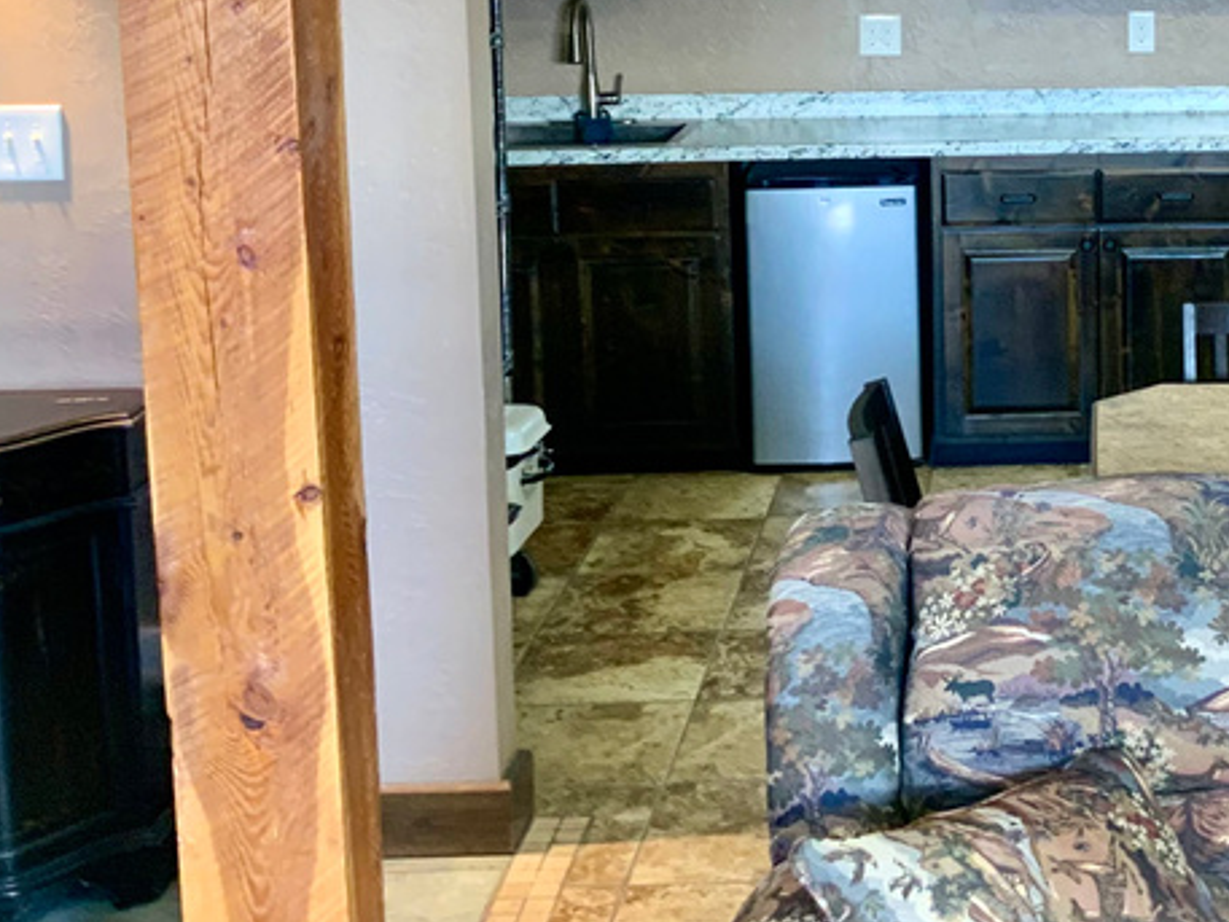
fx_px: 2308
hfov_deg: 28.6
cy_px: 116
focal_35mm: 65
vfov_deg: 22.1
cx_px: 1121
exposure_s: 1/60
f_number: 1.8
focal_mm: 3
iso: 125
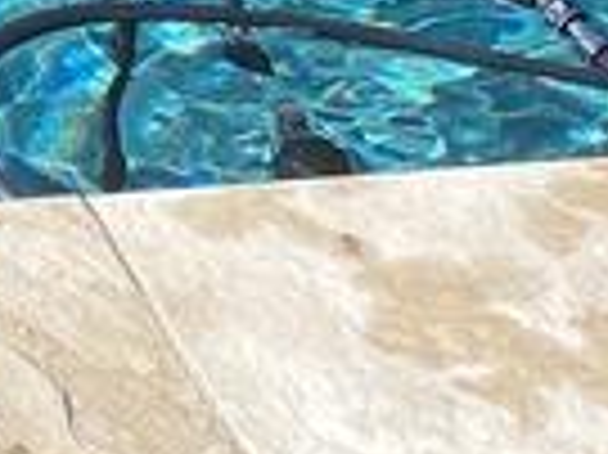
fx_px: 3457
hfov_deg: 8.9
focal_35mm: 197
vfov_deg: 6.4
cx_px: -932
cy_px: -1250
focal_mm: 4.25
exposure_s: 1/715
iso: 32
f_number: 1.8
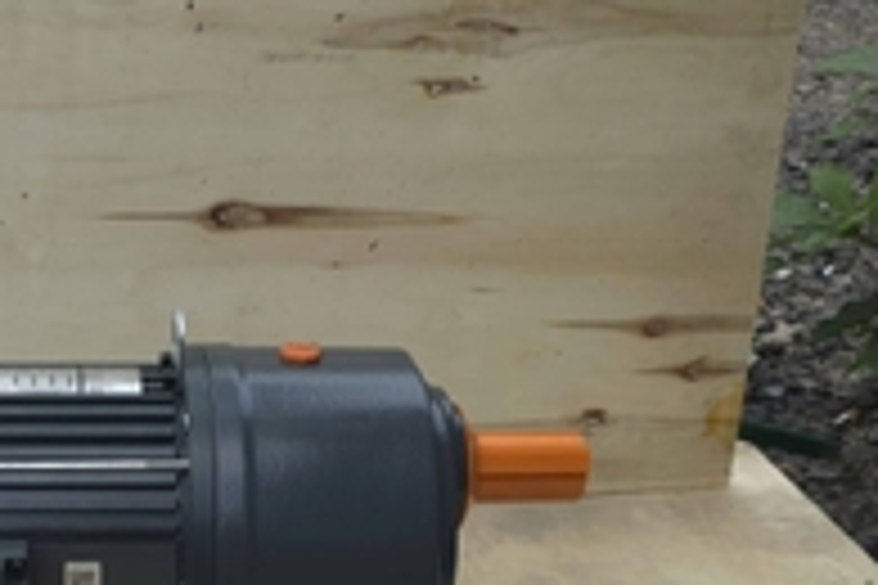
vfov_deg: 22.5
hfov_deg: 32.2
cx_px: 77
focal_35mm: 59
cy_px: 513
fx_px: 1439
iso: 12
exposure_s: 1/244
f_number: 1.7
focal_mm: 6.3
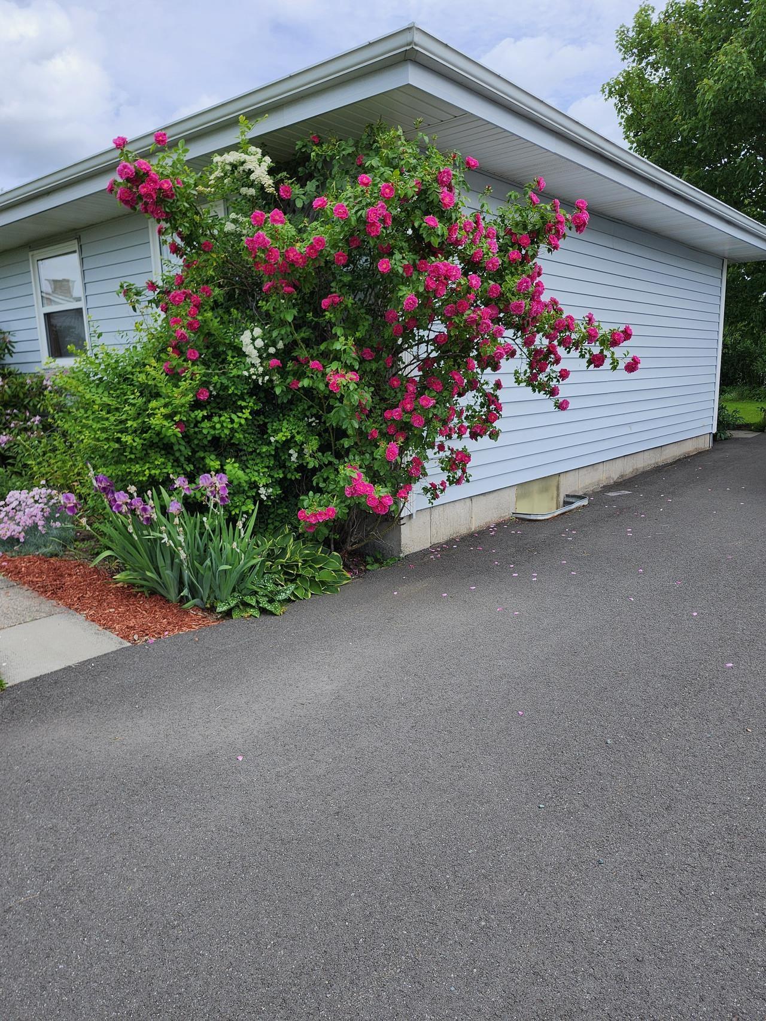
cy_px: 510
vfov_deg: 73.9
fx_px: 678
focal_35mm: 23
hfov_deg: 58.9
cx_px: 383
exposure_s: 1/1132
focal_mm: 5.54
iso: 25
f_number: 1.8
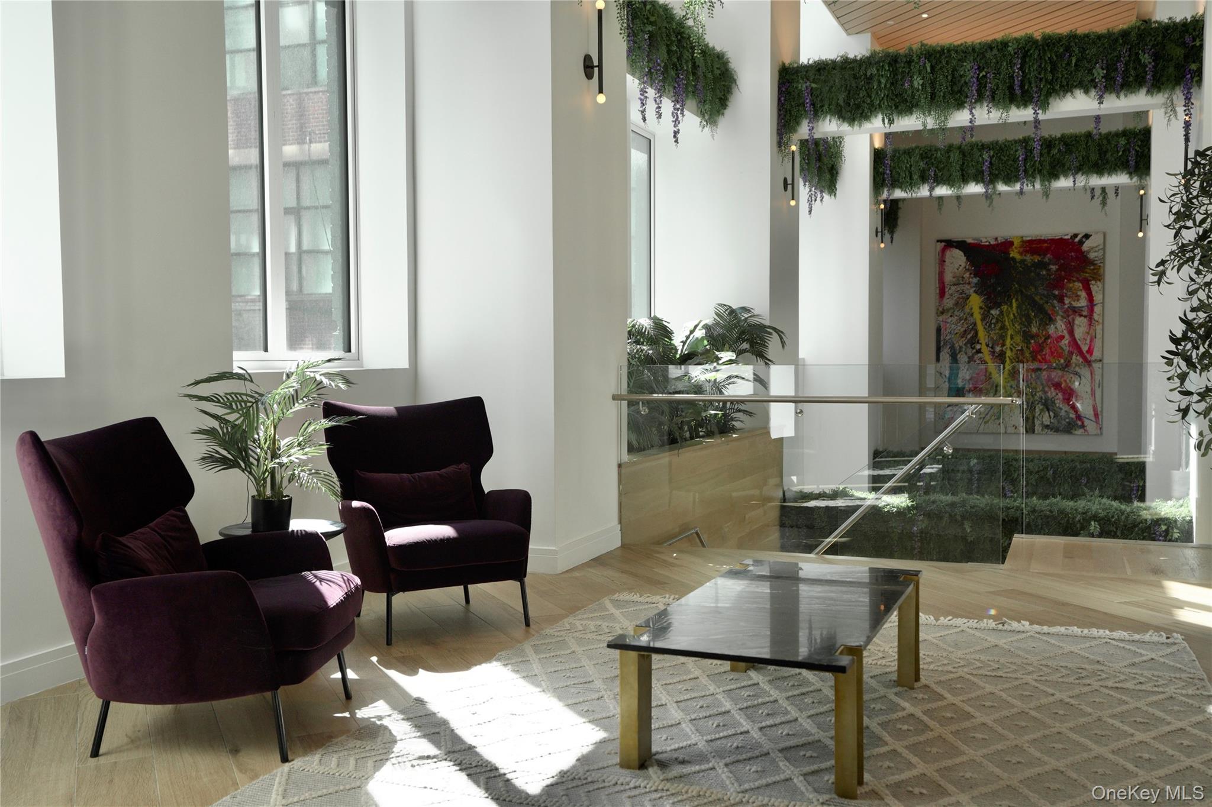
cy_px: 404
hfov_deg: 54.4
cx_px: 606
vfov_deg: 37.8
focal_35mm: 35
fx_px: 1178
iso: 800
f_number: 4.5
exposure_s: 1/800
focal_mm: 35
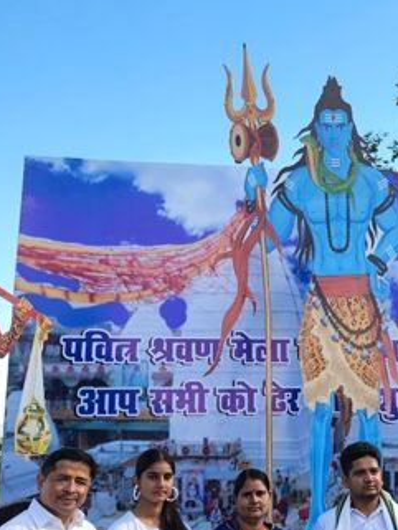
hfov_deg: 33.8
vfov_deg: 44.6
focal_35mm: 41
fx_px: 628
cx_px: 337
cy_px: 381
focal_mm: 6.4
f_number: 1.8
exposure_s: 1/205
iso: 12
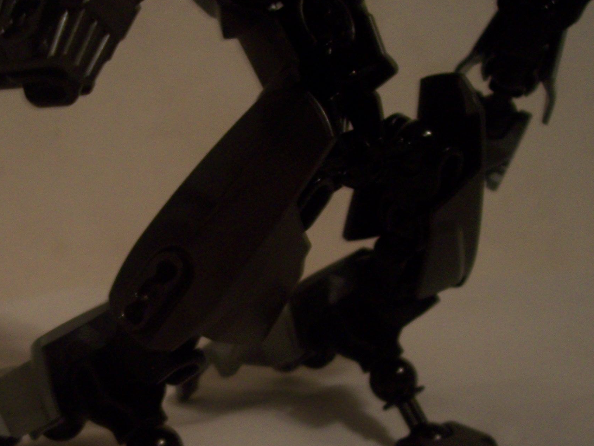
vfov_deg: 25.3
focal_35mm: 57
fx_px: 979
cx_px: 170
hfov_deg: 33.3
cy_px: 349
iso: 160
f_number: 2.7
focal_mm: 5.6
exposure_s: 1/8
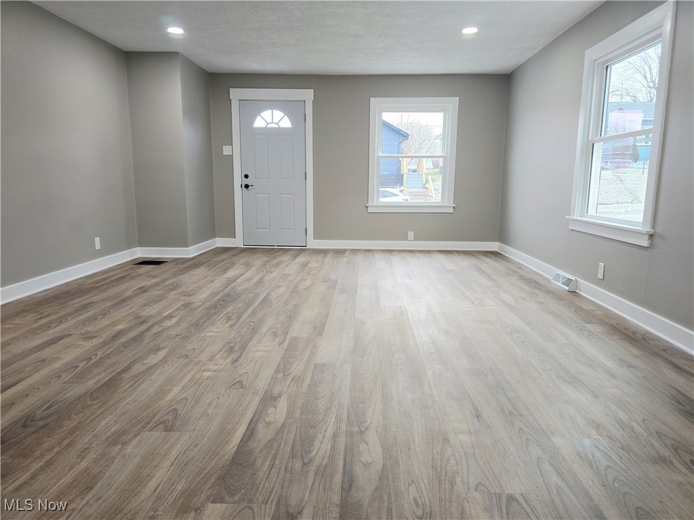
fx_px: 461
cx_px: 347
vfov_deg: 58.9
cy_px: 260
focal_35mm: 23
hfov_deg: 73.9
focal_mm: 6.3
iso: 100
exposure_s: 1/120
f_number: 1.7
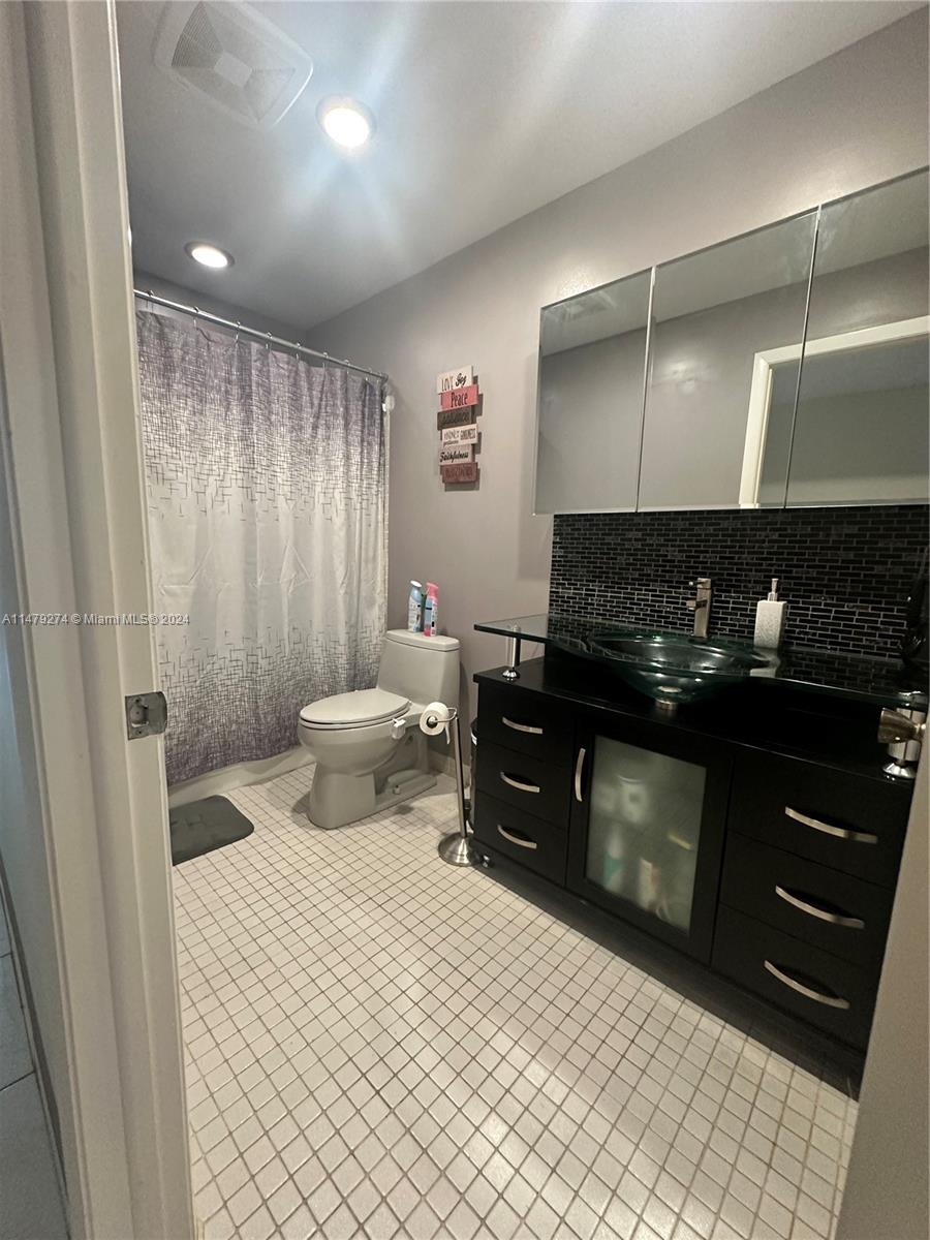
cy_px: 620
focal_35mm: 14
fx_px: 502
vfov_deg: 102.1
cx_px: 465
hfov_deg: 85.7
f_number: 2.2
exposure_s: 1/60
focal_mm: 2.22
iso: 400
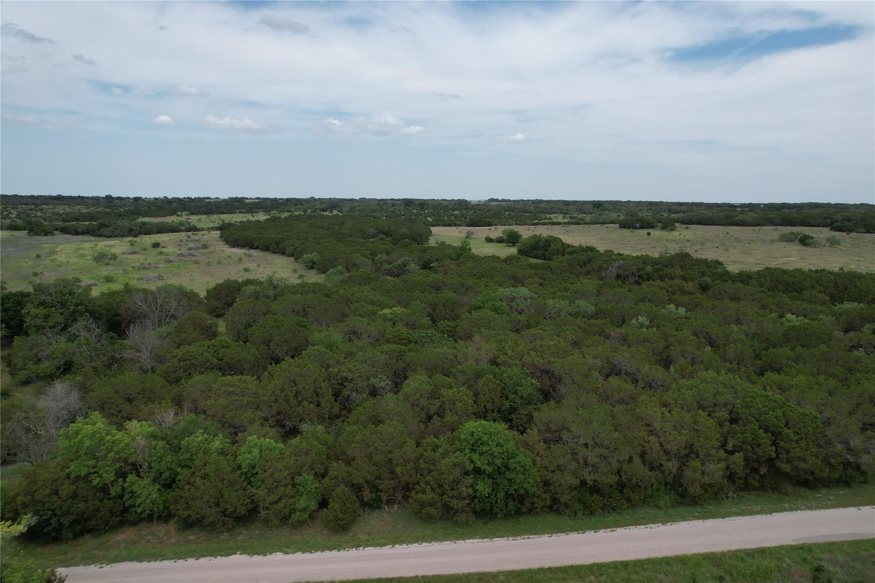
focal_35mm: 22
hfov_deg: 78.6
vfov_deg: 57.2
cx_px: 438
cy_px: 292
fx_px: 535
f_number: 2.8
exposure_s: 1/2000
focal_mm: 8.38
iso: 100
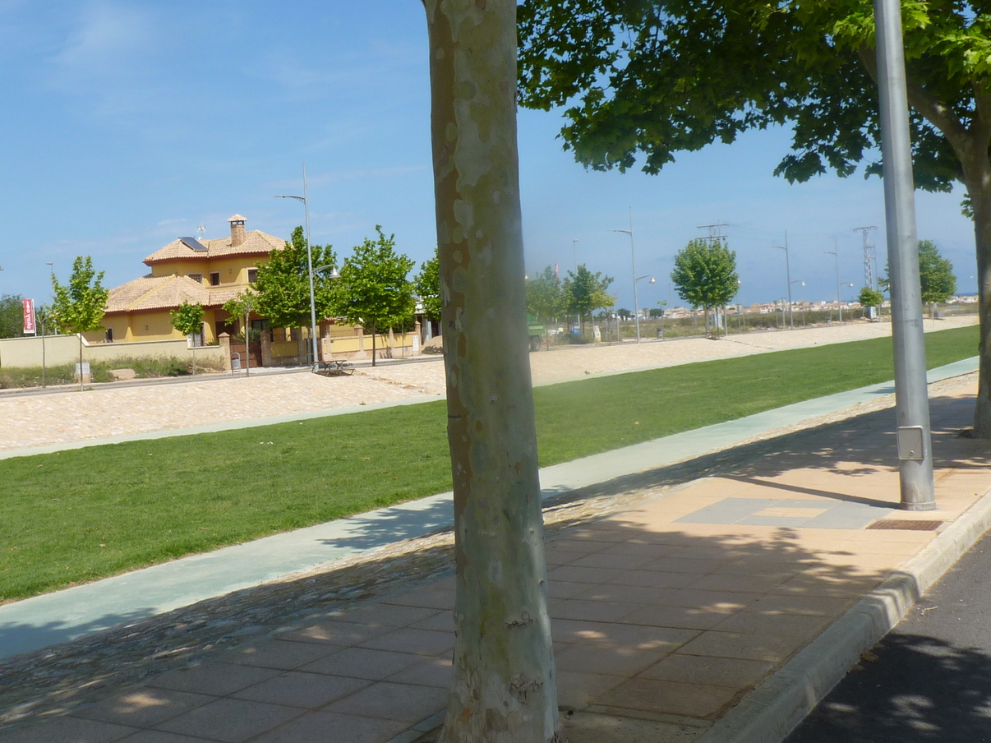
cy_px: 334
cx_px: 321
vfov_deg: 33.6
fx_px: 1231
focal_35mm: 43
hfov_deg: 43.2
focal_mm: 4.8
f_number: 5.6
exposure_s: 1/320
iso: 80
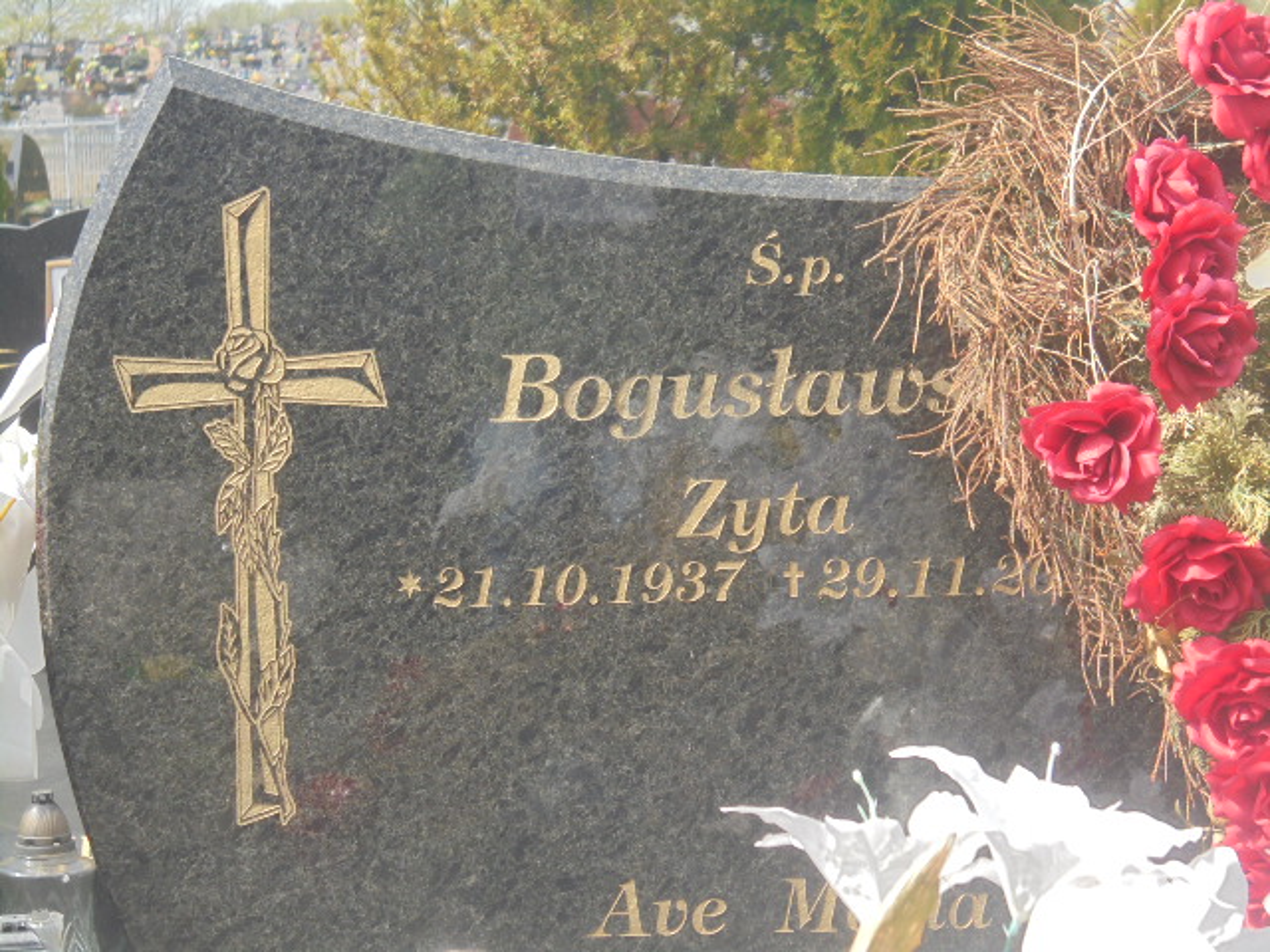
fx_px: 3926
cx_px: 635
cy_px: 476
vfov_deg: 13.8
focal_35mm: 107
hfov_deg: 18.4
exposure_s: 1/200
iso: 100
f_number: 5.1
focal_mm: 19.2
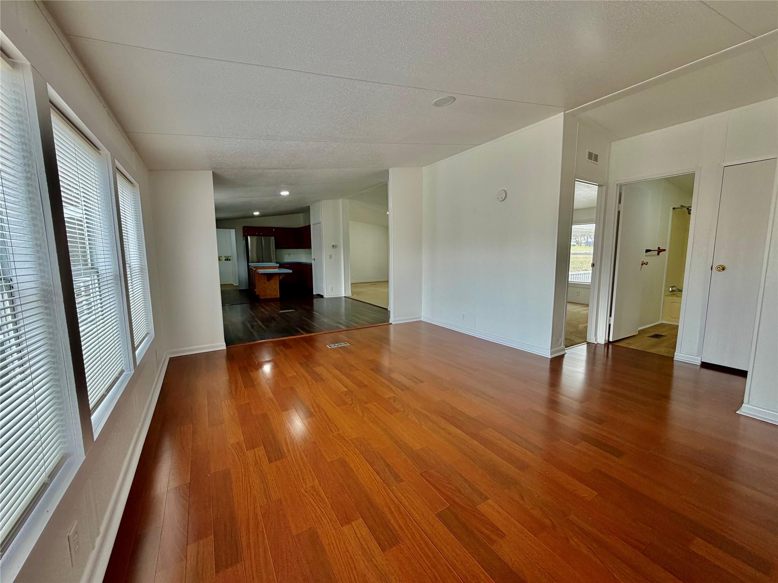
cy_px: 292
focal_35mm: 14
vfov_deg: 85.7
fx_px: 315
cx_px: 389
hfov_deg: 102.1
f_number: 2.2
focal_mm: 2.22
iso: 125
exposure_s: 1/120
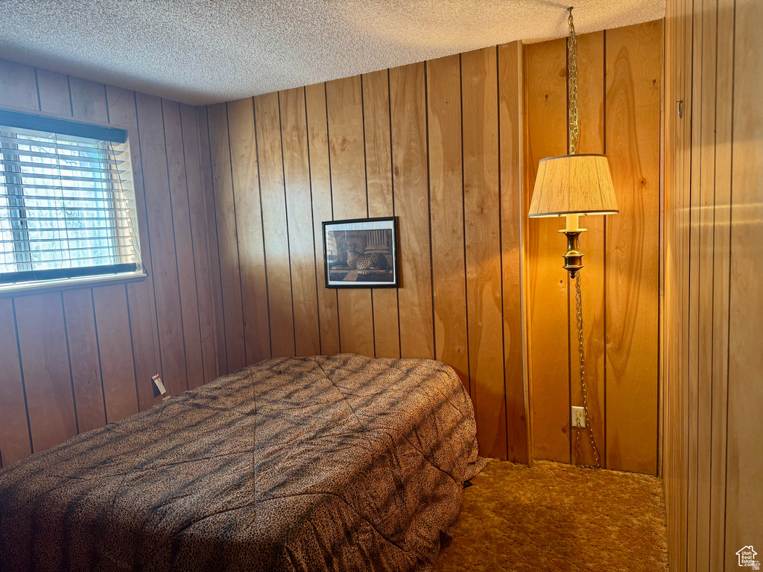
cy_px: 286
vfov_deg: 56.8
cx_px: 382
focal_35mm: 24
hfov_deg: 71.6
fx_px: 529
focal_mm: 6.76
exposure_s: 1/120
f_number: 1.78
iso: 125
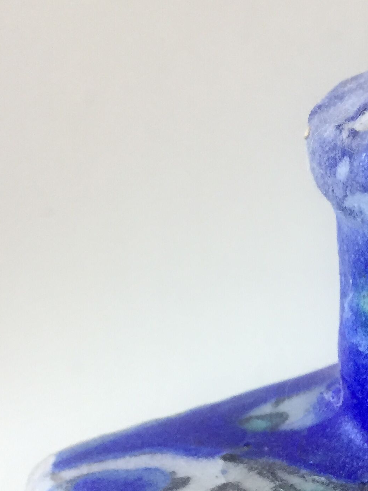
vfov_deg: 27.4
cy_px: 456
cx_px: 407
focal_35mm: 68
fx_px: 964
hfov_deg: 20.6
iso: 80
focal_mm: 4.15
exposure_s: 1/33
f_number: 2.2
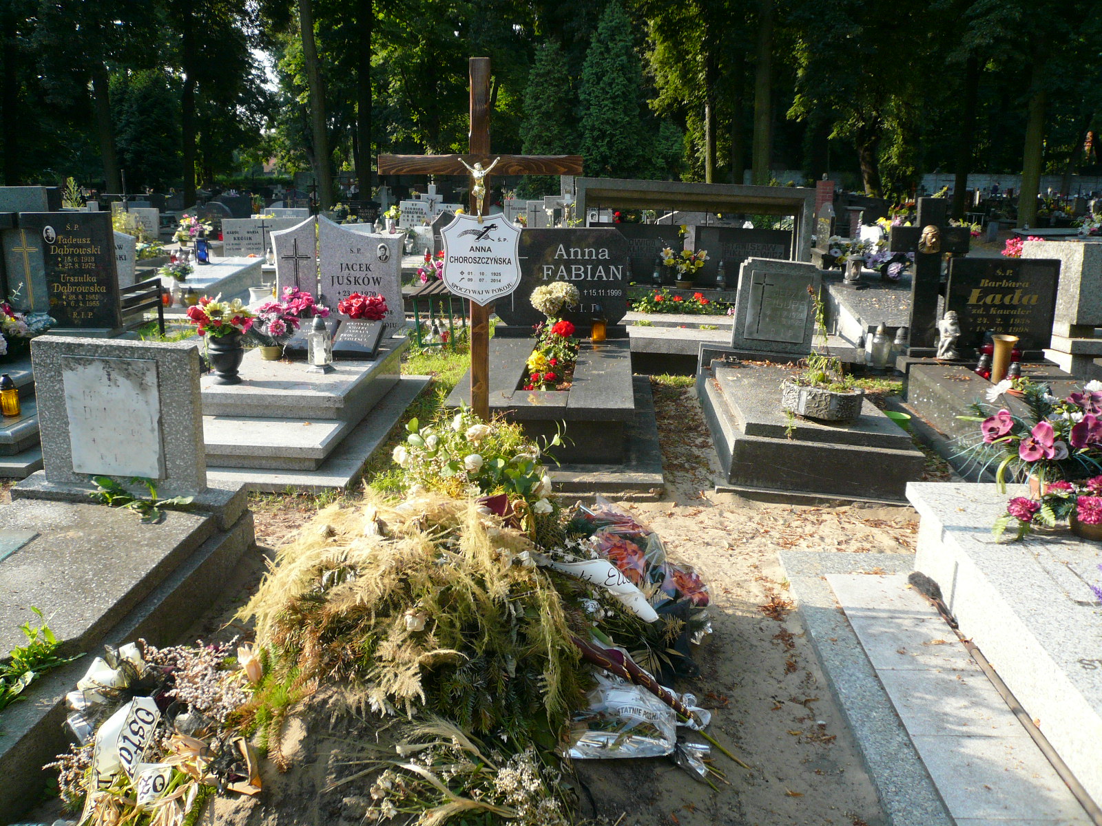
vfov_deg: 49.7
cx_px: 551
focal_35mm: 28
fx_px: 891
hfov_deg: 63.4
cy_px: 413
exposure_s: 1/400
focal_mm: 4.6
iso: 100
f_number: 2.8
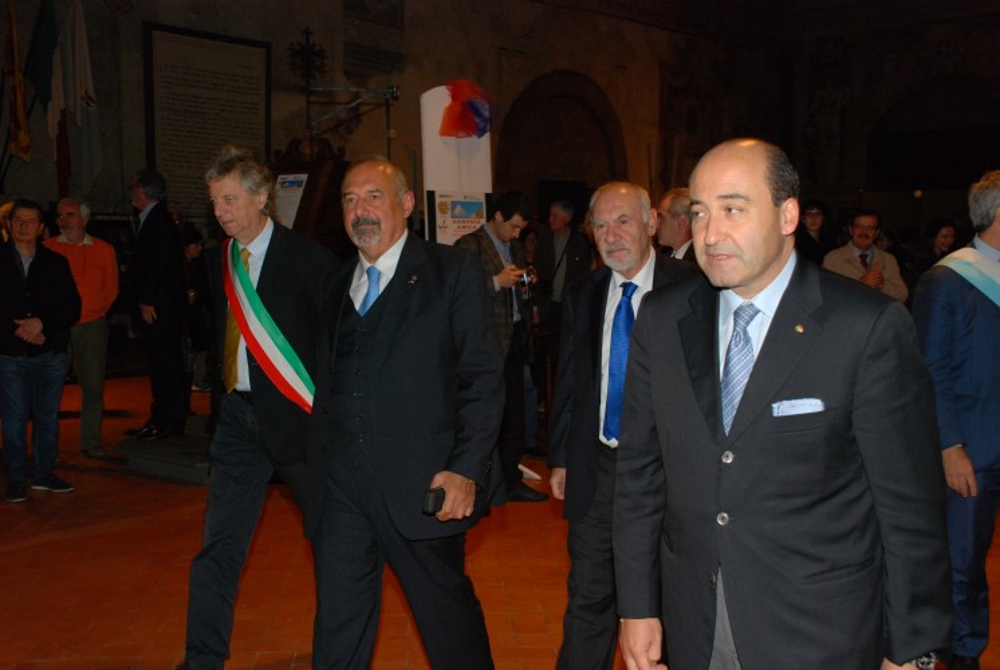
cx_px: 500
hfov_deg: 46.3
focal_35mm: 42
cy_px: 335
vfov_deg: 32.0
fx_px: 1169
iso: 500
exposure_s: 1/60
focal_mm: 28
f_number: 5.6
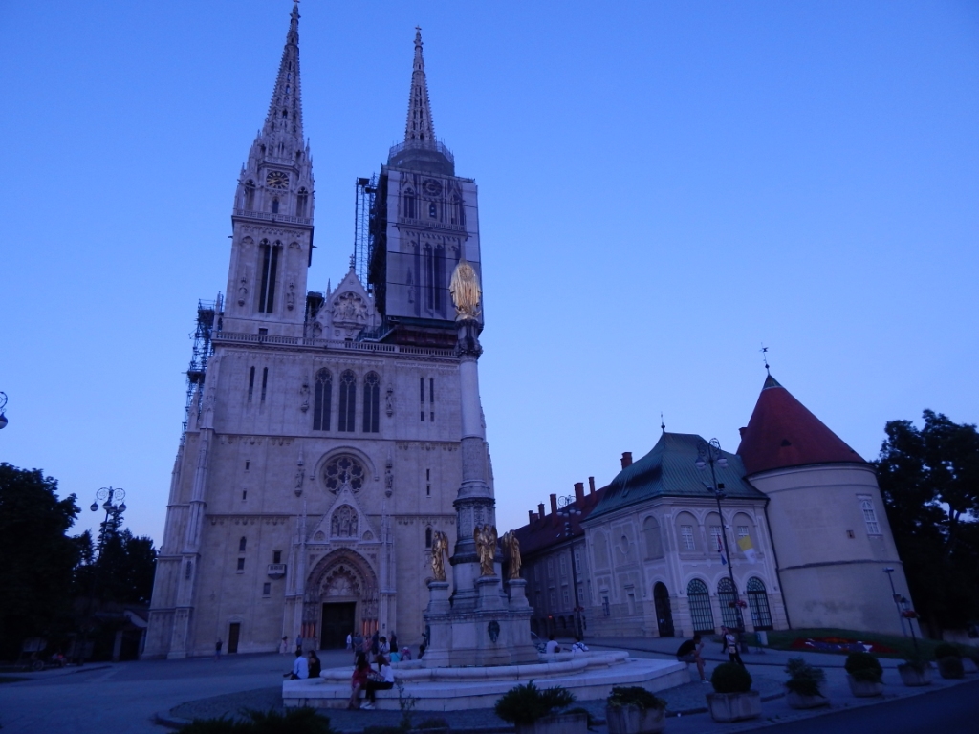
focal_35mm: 22
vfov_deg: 61.1
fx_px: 622
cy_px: 367
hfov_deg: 76.4
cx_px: 490
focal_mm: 4
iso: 125
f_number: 3
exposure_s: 1/125
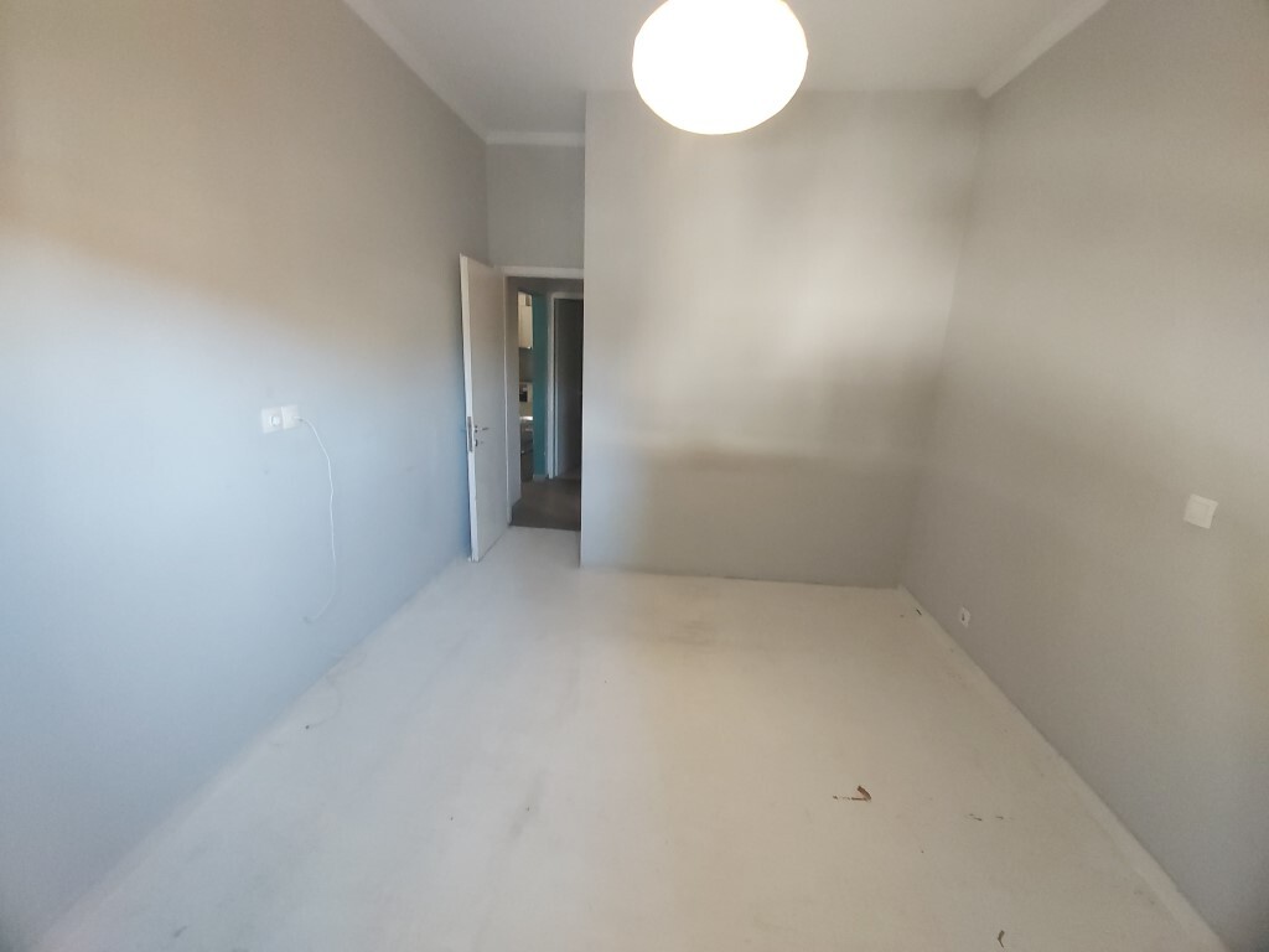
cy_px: 476
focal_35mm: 12
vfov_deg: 94.5
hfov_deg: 110.5
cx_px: 634
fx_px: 440
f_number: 2.2
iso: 200
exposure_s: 1/25
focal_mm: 1.42
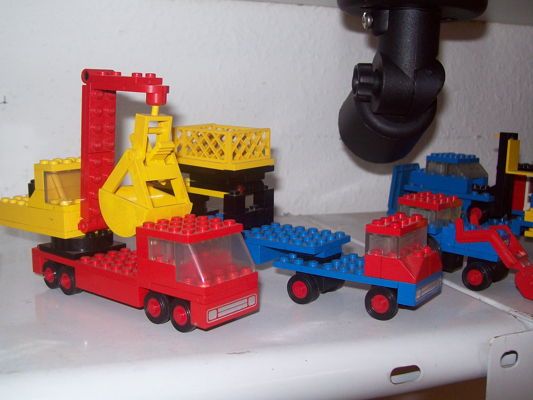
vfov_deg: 35.9
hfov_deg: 46.7
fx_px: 616
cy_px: 182
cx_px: 243
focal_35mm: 40
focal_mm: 6
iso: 80
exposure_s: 1/64
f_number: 2.7
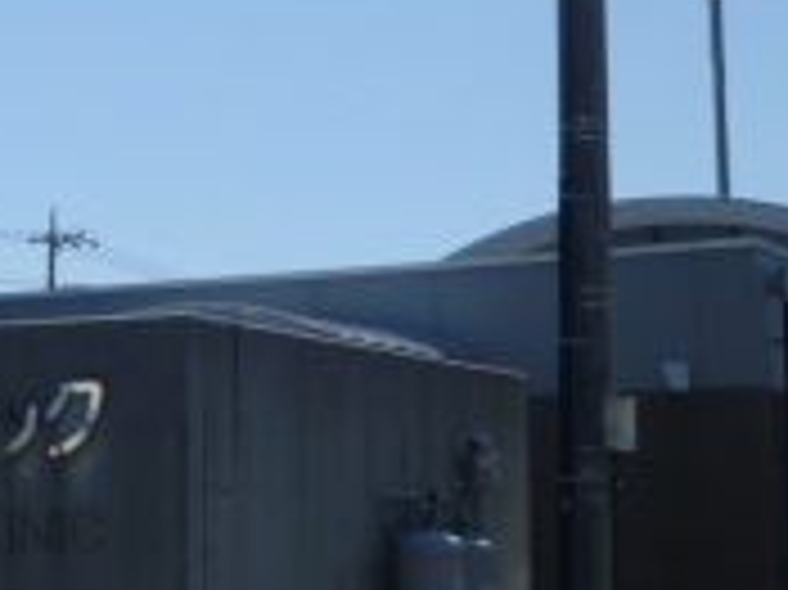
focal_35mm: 106
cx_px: 113
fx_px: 2411
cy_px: 230
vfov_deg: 13.9
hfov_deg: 18.3
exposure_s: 1/250
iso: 100
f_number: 9
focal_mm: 5.2
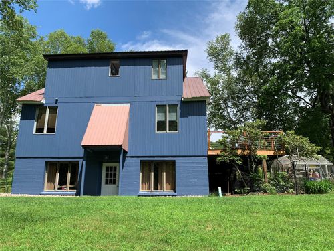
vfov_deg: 53.1
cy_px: 126
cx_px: 167
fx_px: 251
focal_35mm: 26
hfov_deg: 67.3
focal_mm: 4.25
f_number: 1.8
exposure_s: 1/1332
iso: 25
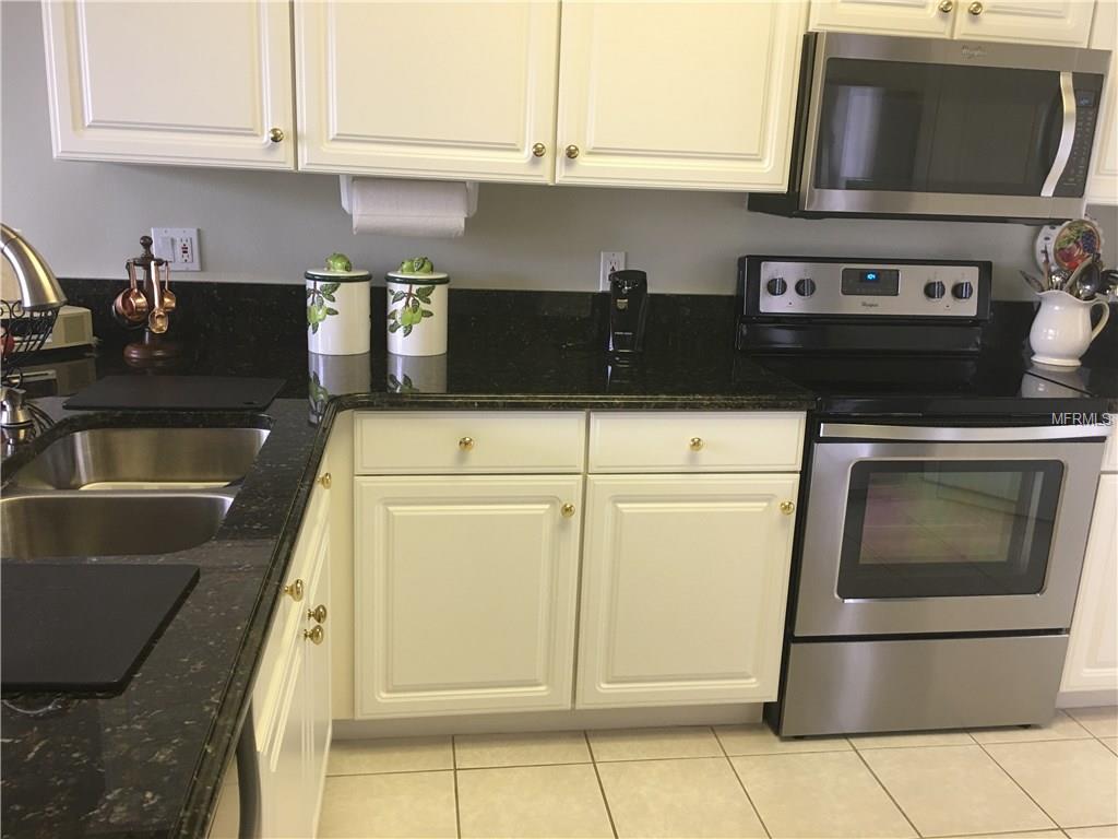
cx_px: 559
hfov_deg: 61.7
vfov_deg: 48.2
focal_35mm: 29
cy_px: 420
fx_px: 937
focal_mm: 4.15
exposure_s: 1/15
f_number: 2.2
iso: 40
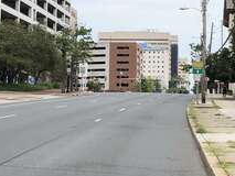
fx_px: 713
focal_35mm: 105
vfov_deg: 14.0
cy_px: 30
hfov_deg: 18.7
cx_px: 76
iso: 20
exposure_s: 1/2433
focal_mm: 4
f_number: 1.8
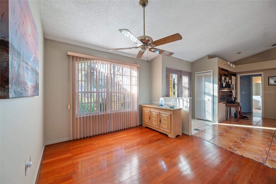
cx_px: 138
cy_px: 92
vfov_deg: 81.2
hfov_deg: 104.2
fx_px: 107
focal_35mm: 14
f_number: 6.3
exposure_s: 1/13
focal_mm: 14
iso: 250
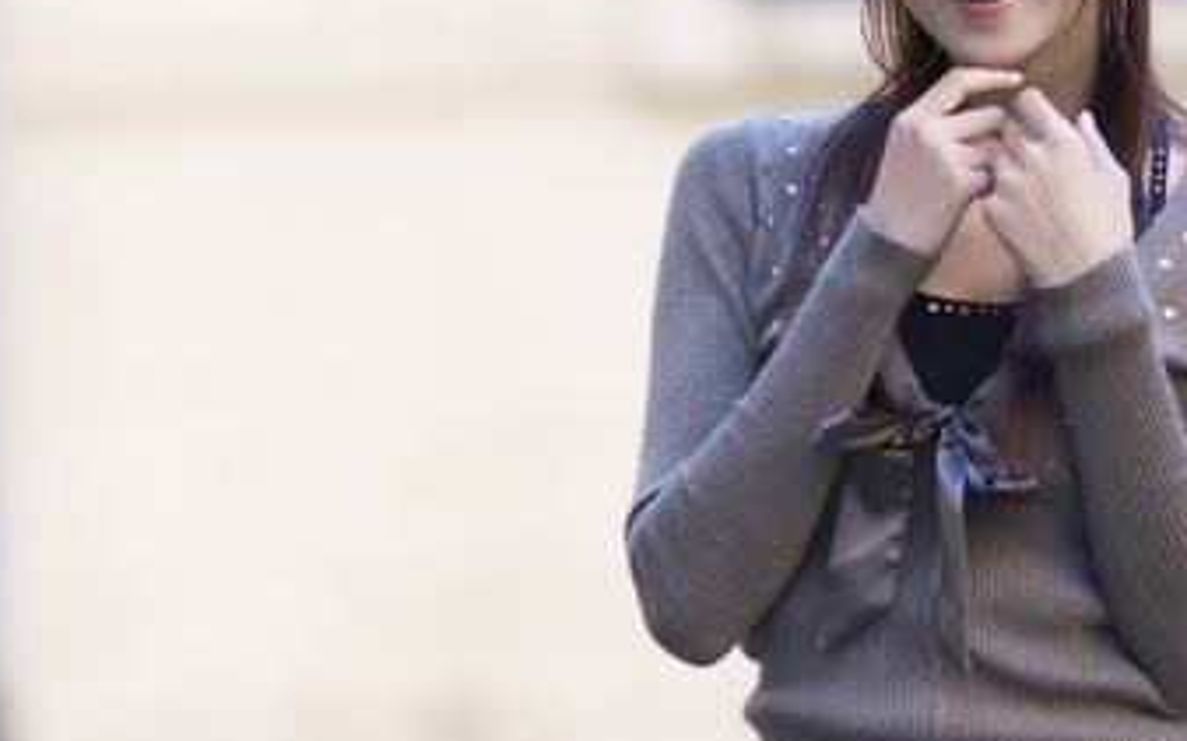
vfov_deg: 3.1
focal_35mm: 417
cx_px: 314
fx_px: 13485
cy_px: 850
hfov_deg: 5.0
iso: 100
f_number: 1.8
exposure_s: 1/125
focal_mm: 135
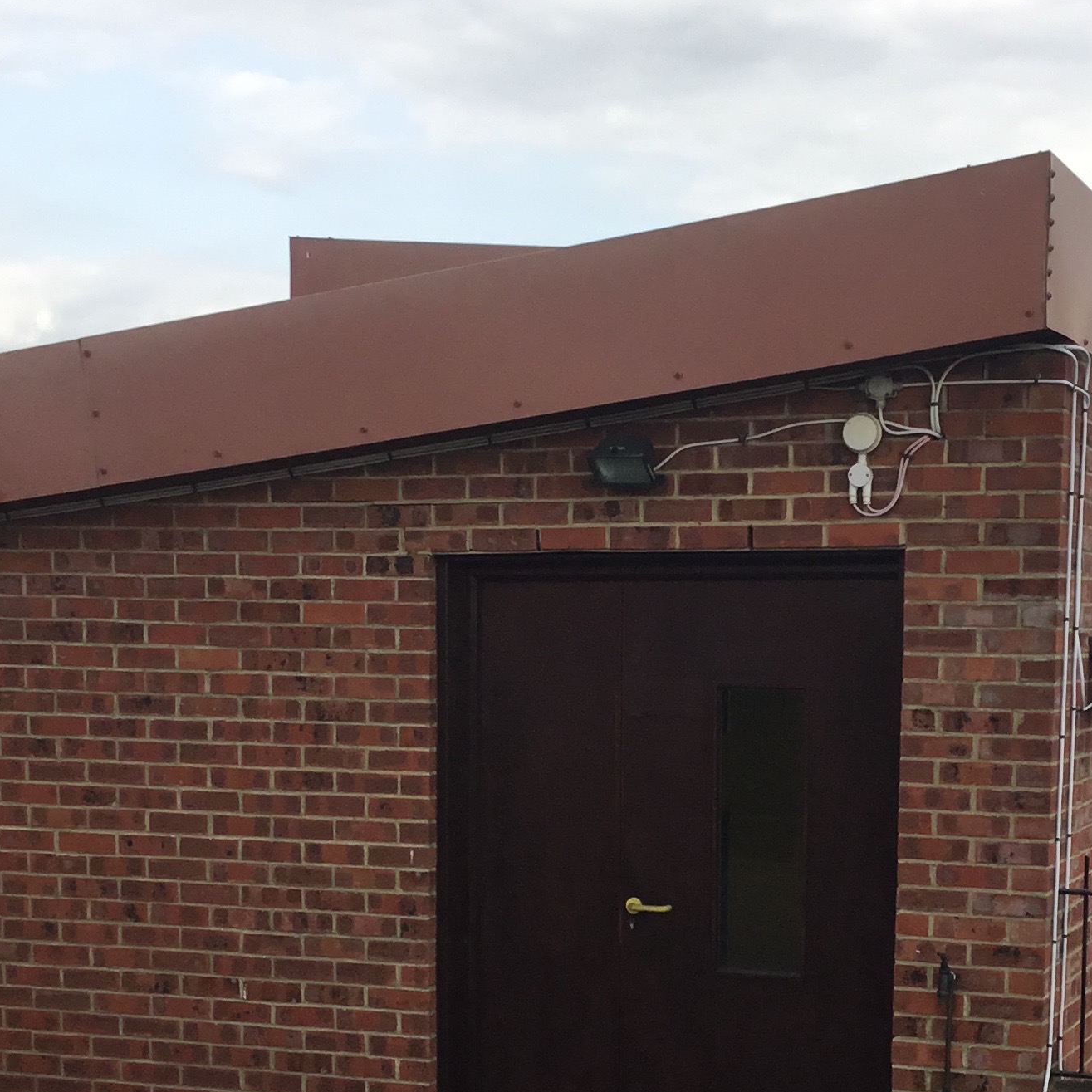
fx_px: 2427
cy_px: 879
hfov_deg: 25.3
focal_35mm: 68
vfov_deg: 24.9
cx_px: 688
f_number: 2.4
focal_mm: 3.3
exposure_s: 1/458
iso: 25
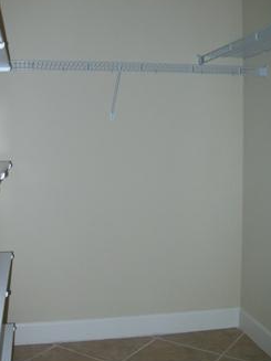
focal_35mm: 44
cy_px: 156
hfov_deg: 32.8
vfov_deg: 42.9
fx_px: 460
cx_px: 128
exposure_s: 1/60
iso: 64
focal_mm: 6
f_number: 2.7
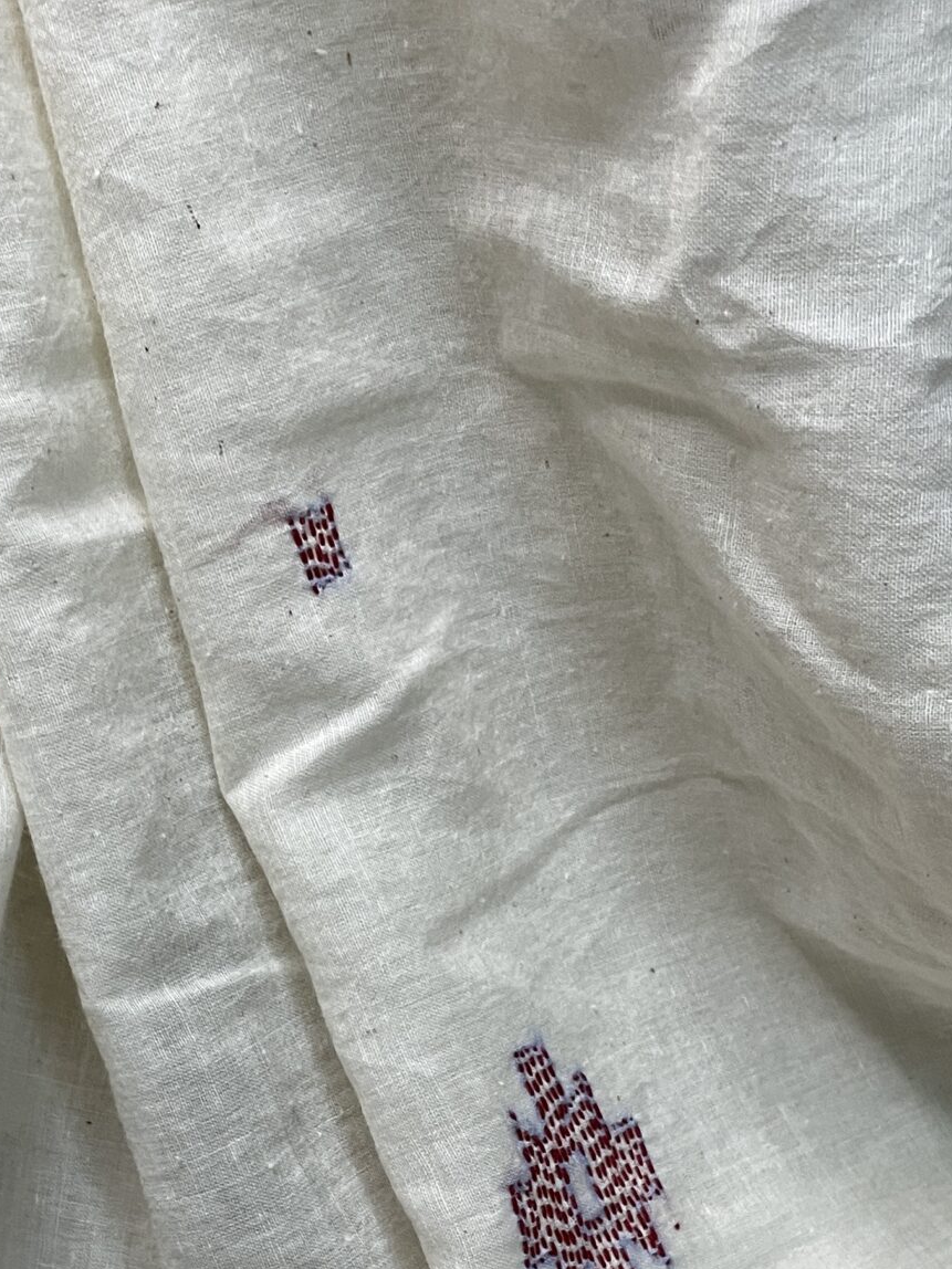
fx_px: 2127
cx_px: 322
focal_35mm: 58
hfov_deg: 25.1
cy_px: 1149
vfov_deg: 31.6
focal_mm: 4.2
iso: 80
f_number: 1.6
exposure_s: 1/50
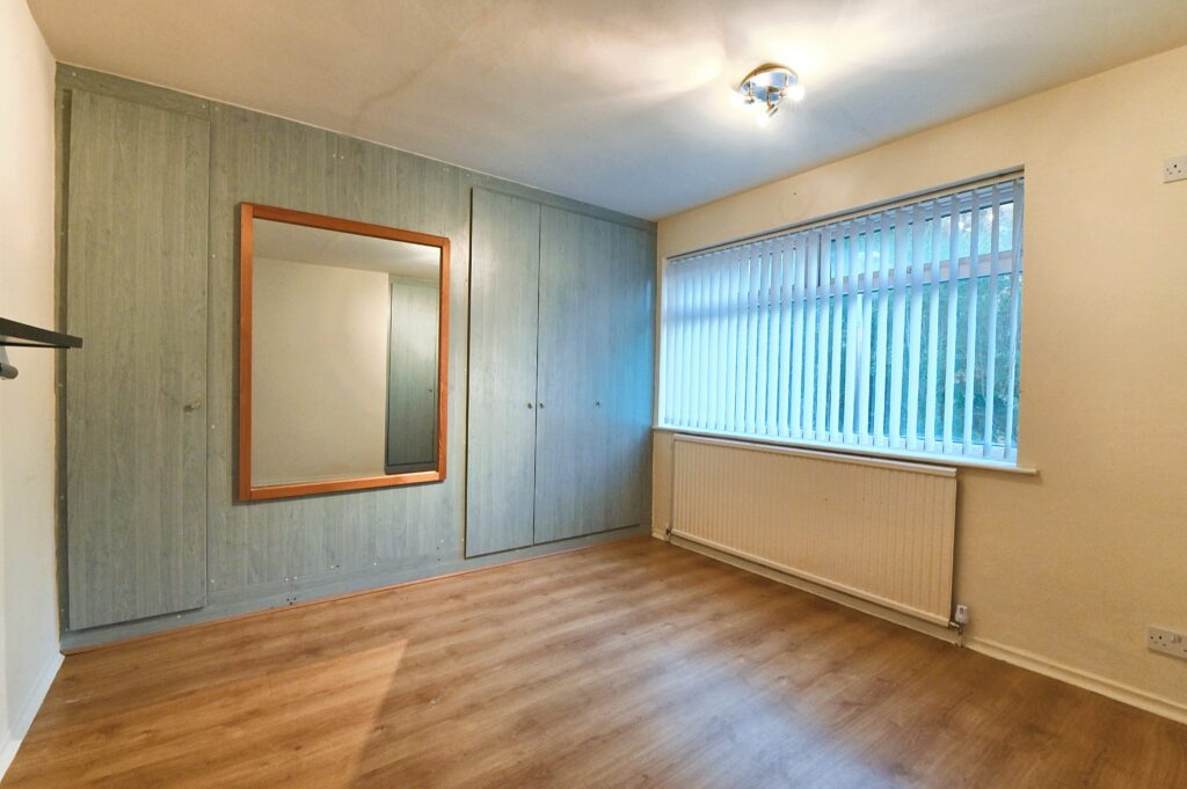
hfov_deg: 100.4
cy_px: 394
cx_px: 594
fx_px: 494
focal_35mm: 15
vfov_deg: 77.2
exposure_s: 1/25
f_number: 10
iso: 2000
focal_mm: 15
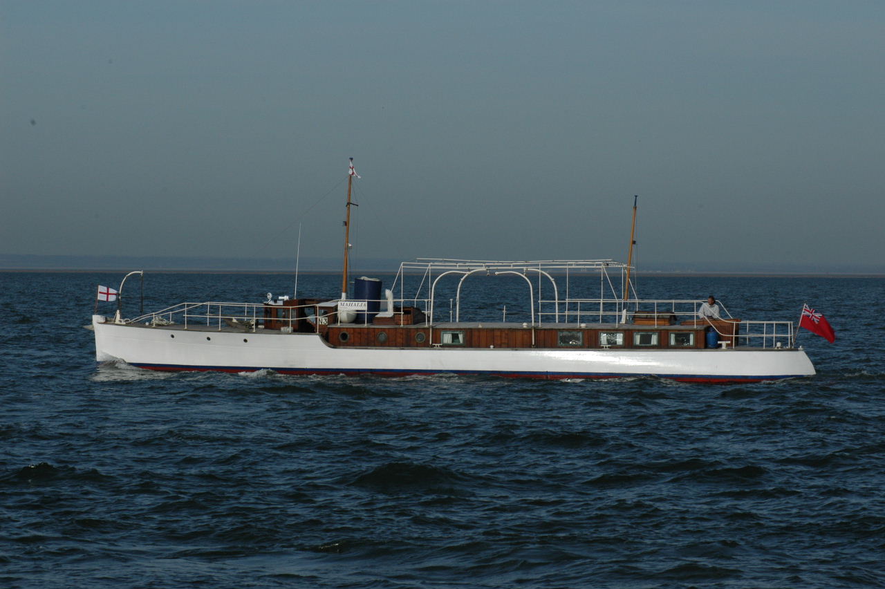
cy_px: 294
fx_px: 3870
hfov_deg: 13.0
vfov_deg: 8.7
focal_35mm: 158
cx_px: 442
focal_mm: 105
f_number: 9
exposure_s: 1/1250
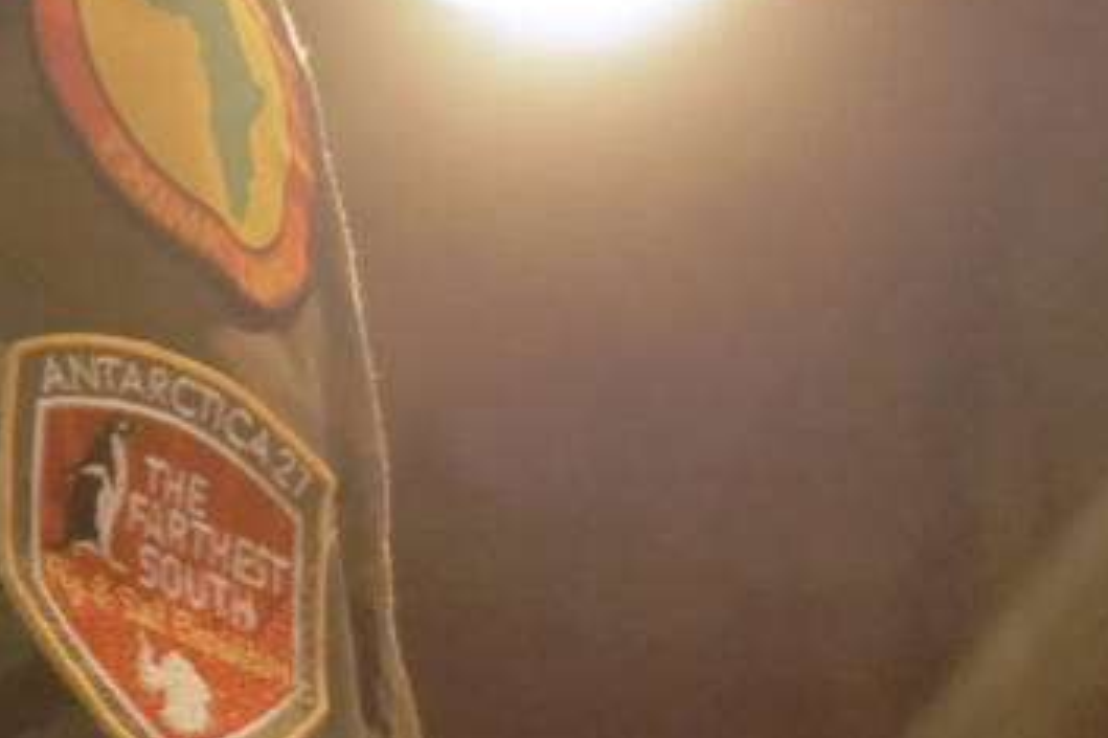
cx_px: -1714
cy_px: 408
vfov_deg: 3.8
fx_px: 11136
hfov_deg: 5.5
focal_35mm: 362
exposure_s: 1/80
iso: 800
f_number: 2.5
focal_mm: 24
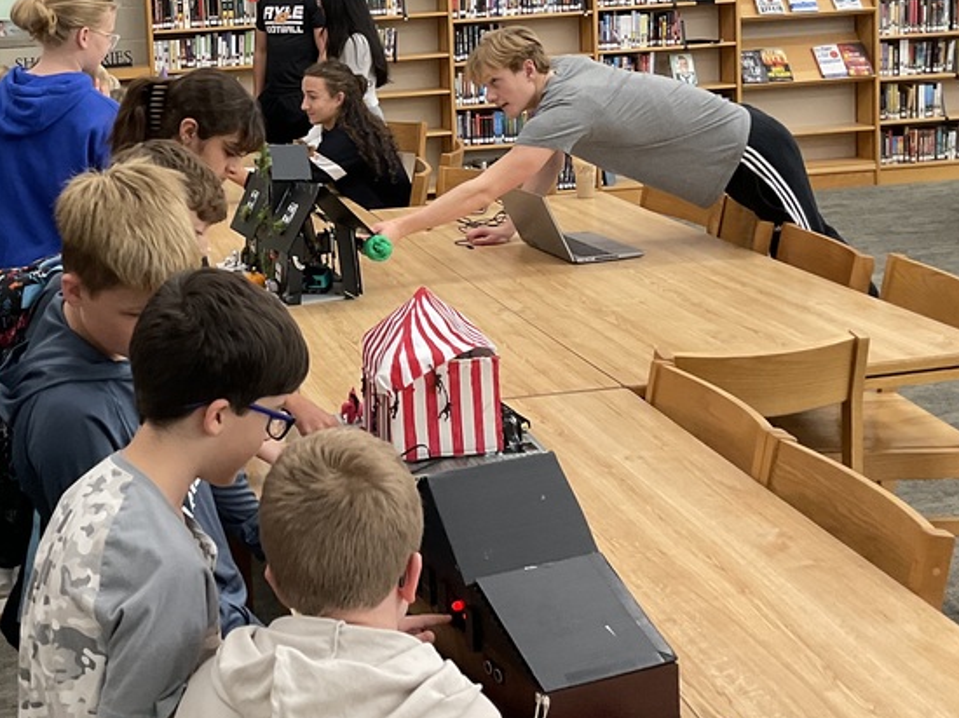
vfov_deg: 26.4
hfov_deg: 34.6
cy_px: 117
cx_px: 216
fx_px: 1495
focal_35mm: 54
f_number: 1.8
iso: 64
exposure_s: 1/60
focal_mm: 3
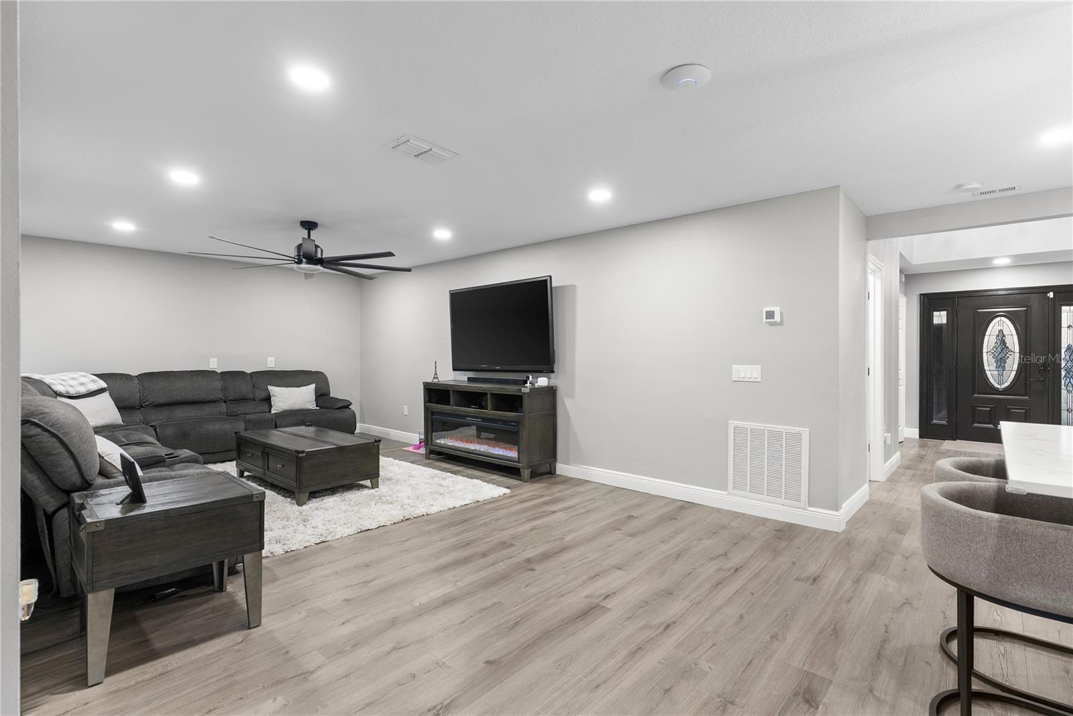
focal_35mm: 17
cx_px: 536
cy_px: 358
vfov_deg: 70.5
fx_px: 507
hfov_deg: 93.3
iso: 400
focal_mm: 17
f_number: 8
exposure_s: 1/1.25
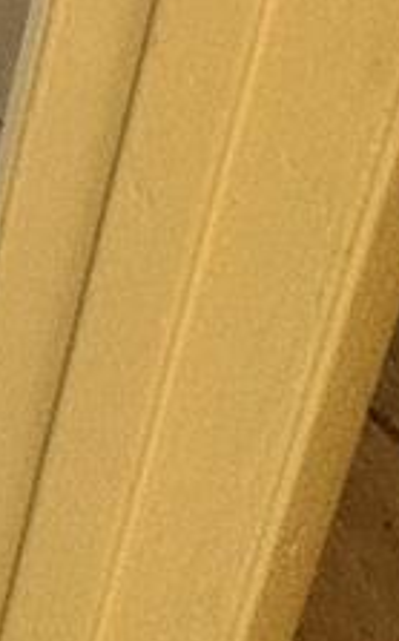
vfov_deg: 13.6
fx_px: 1395
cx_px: -792
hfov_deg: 10.9
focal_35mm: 80
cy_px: -1038
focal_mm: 2.22
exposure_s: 1/99
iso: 100
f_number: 2.2
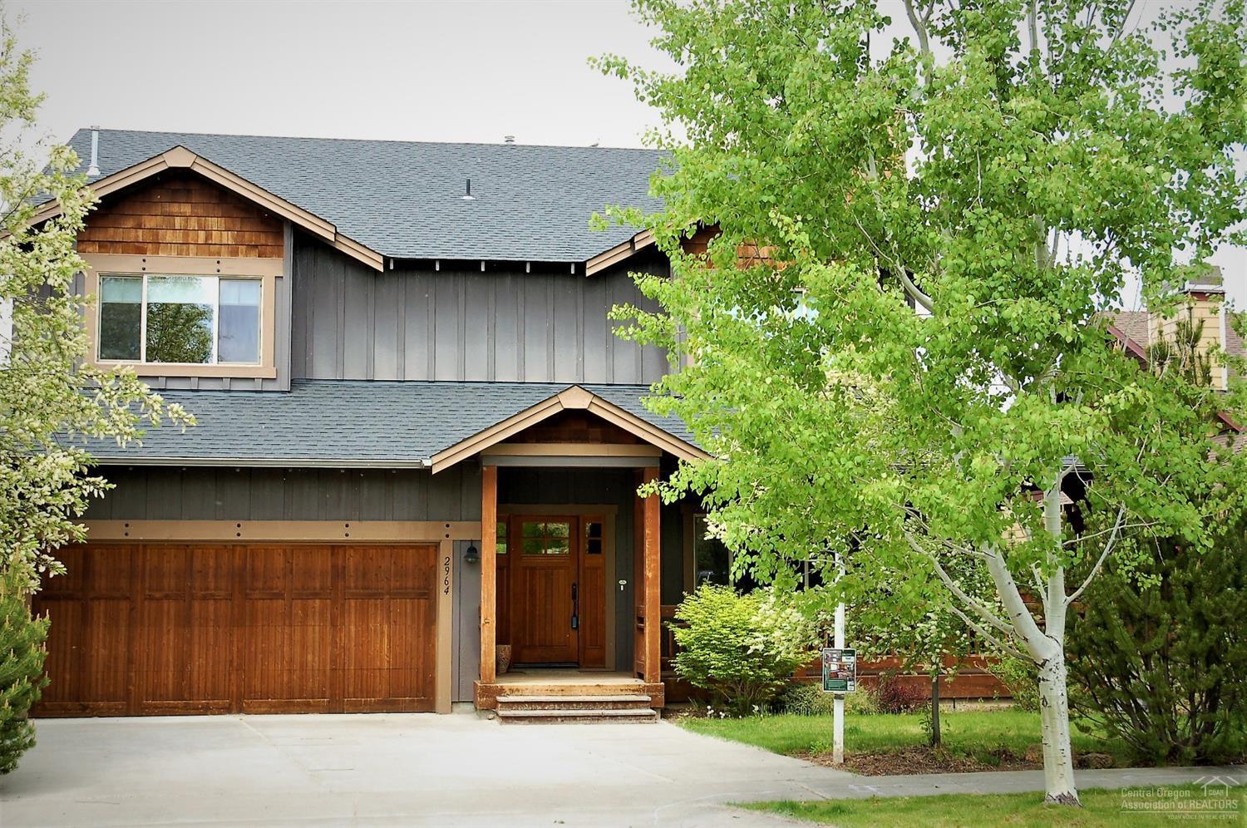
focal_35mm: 46
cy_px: 414
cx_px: 624
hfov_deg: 42.4
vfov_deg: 28.9
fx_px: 1609
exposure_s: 1/160
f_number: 6.3
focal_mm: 31
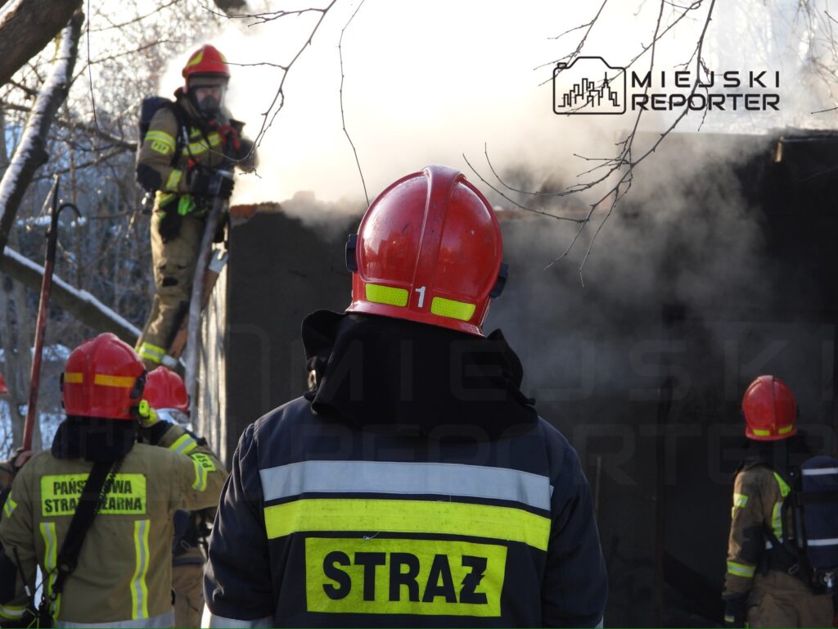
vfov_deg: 8.0
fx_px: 4479
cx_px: 419
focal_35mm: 185
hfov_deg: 10.7
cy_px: 314
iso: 100
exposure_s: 1/125
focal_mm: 33.2
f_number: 4.5
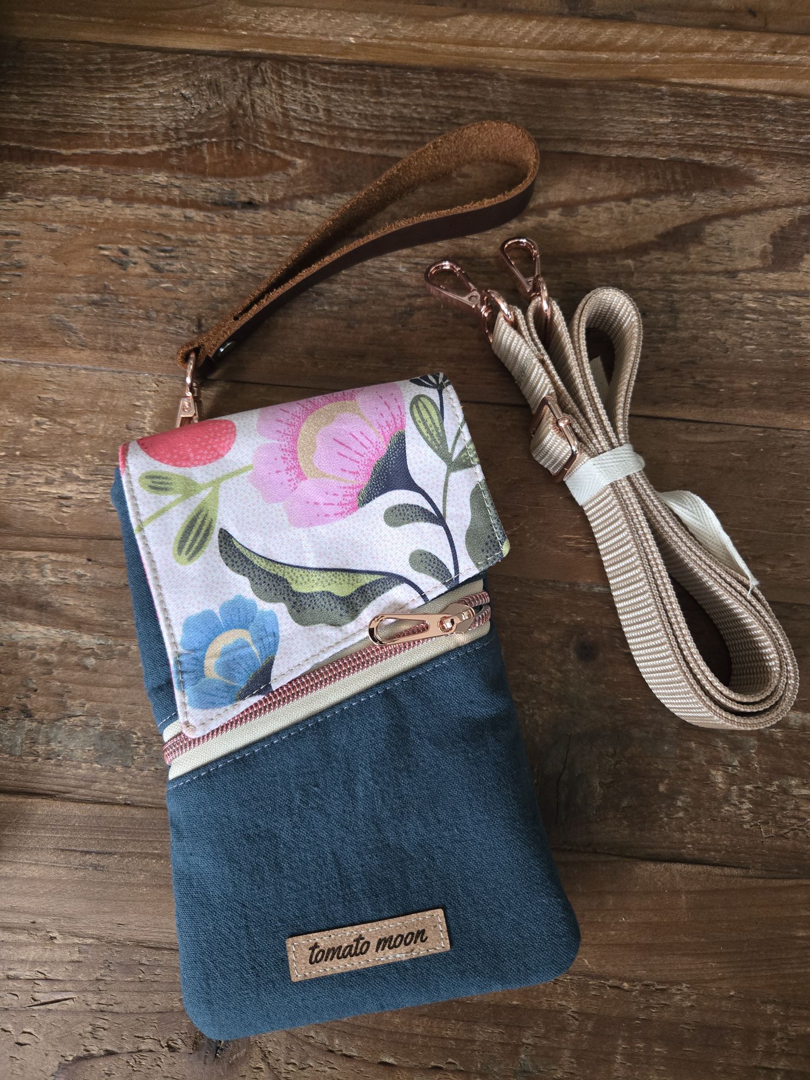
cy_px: 540
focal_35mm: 23
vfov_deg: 73.9
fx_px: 718
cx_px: 405
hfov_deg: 58.9
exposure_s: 1/60
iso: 640
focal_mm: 5.4
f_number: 1.8
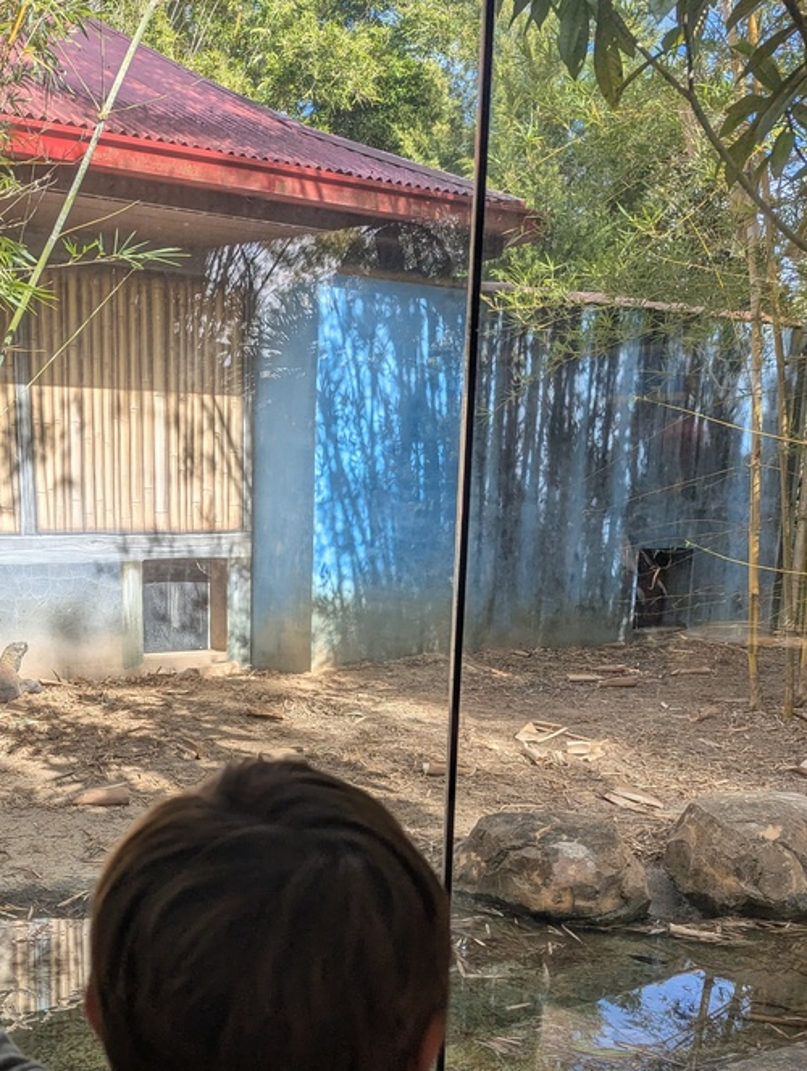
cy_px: 758
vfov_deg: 48.7
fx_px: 1147
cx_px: 254
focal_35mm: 37
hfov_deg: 38.2
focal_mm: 6.81
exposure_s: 1/1048
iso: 44
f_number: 1.85
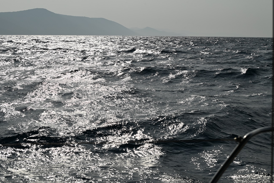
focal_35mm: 70
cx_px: 137
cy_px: 92
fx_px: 533
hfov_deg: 28.8
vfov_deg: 19.5
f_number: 10
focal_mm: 70
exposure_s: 1/1250
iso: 100
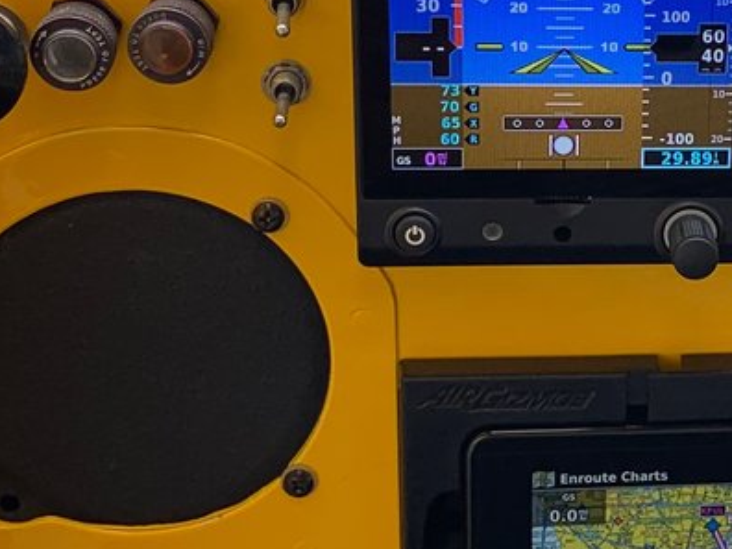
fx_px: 2220
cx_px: 704
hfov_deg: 18.3
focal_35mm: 105
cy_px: 222
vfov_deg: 14.1
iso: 25
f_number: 1.8
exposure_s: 1/583
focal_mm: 4.25
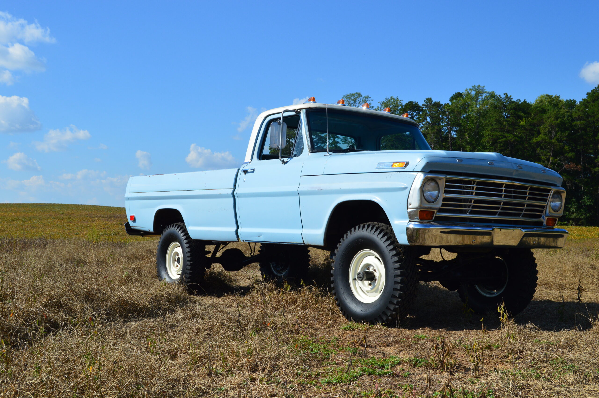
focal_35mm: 45
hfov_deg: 43.6
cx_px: 300
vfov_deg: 29.8
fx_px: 748
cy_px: 199
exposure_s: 1/500
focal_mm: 30
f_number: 11
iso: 280
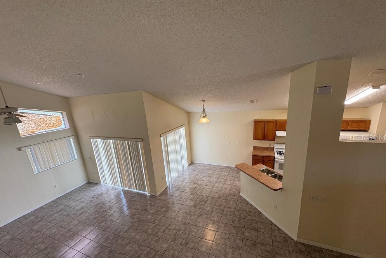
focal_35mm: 15
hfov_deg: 100.4
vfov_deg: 77.3
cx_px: 195
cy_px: 137
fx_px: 161
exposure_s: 1/120
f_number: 2.2
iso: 125
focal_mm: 2.22
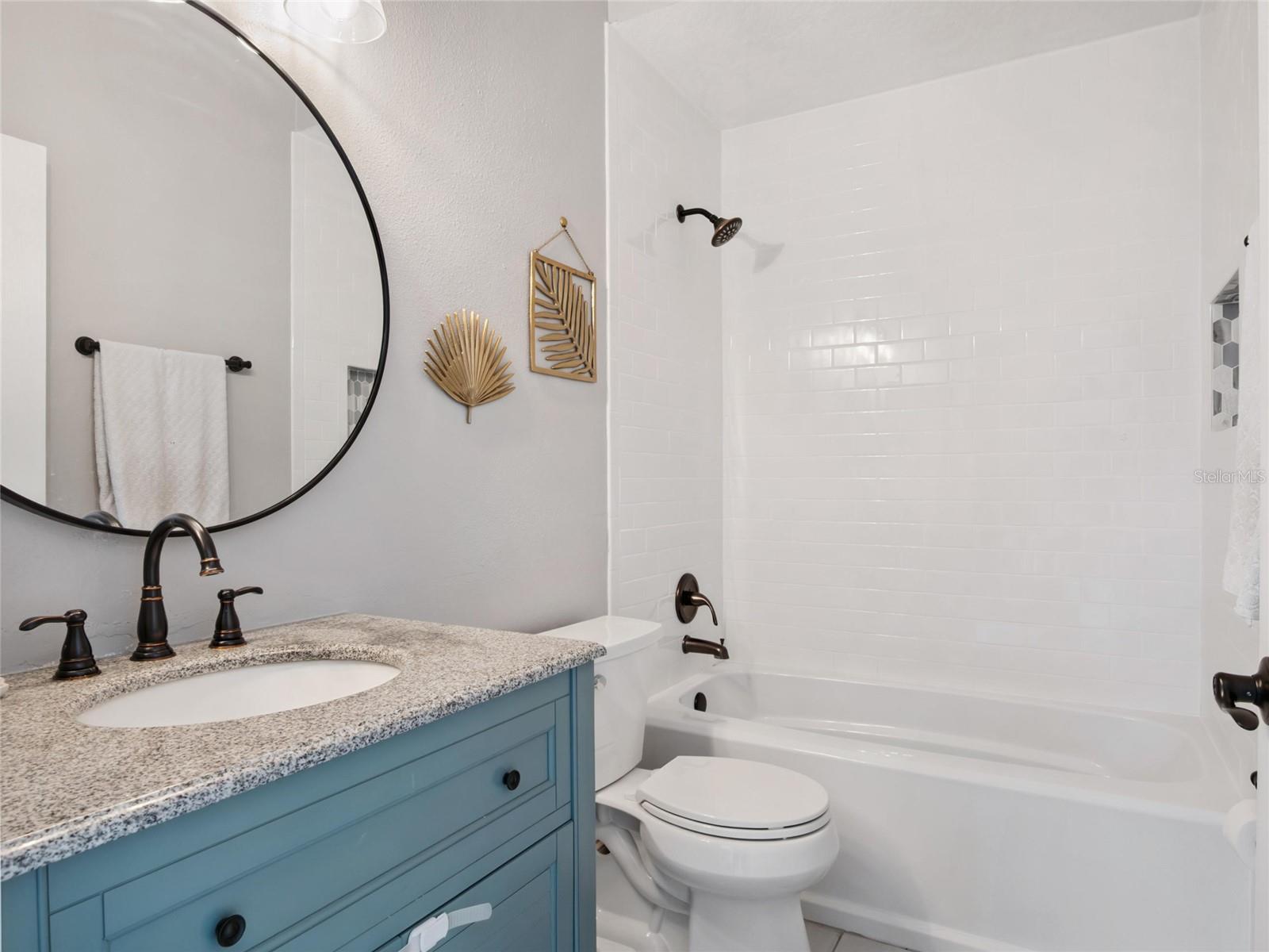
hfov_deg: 81.7
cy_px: 476
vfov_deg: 66.0
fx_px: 733
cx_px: 634
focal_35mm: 20
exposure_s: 1/60
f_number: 6.3
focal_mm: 10
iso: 2500
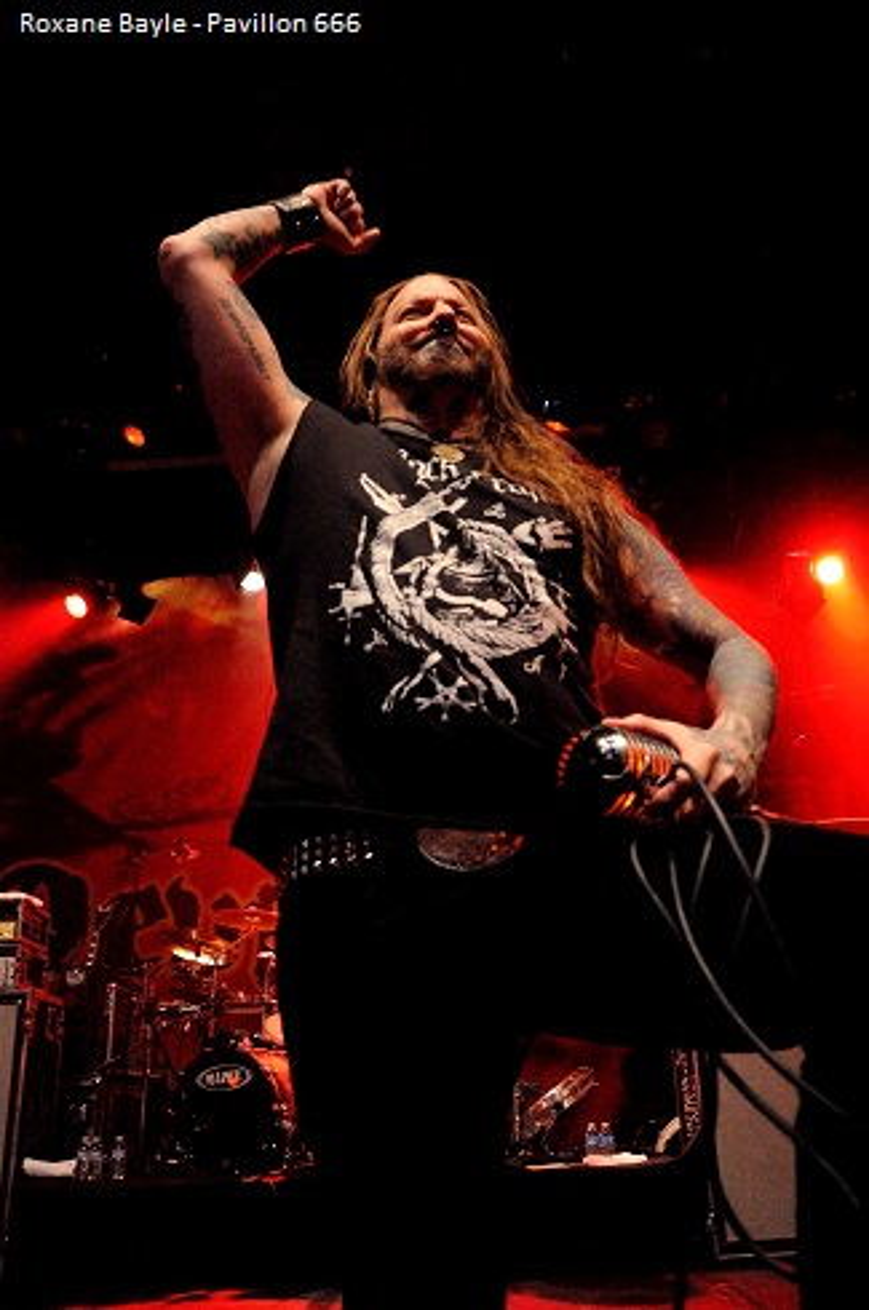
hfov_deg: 47.8
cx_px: 434
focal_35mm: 27
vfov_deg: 67.5
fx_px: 981
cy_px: 655
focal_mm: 18
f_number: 3.5
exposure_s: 1/60
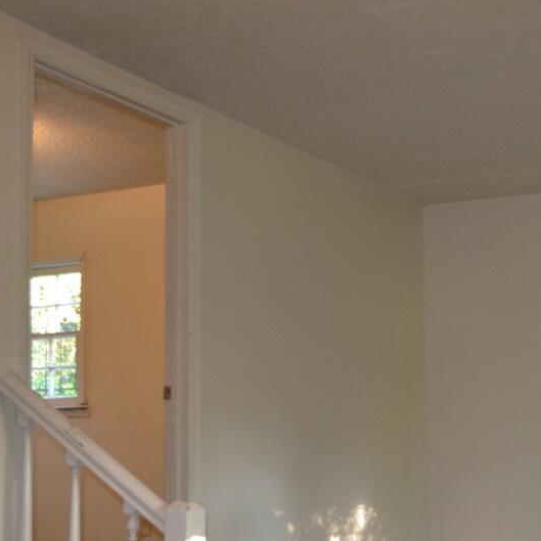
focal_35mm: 64
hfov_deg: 25.5
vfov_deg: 26.4
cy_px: 432
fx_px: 1132
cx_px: 549
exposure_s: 1/30
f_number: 3.5
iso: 640
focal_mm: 18
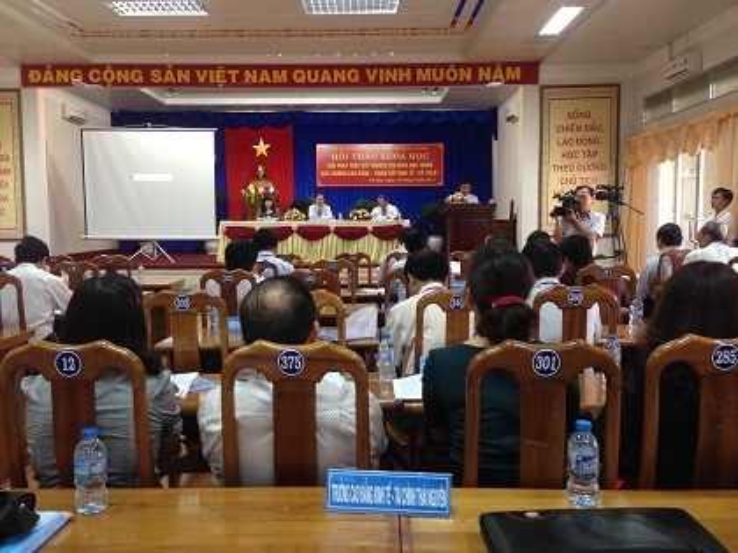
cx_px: 369
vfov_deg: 42.9
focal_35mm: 33
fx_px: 704
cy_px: 276
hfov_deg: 55.4
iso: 100
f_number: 2.4
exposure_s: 1/20
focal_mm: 4.12
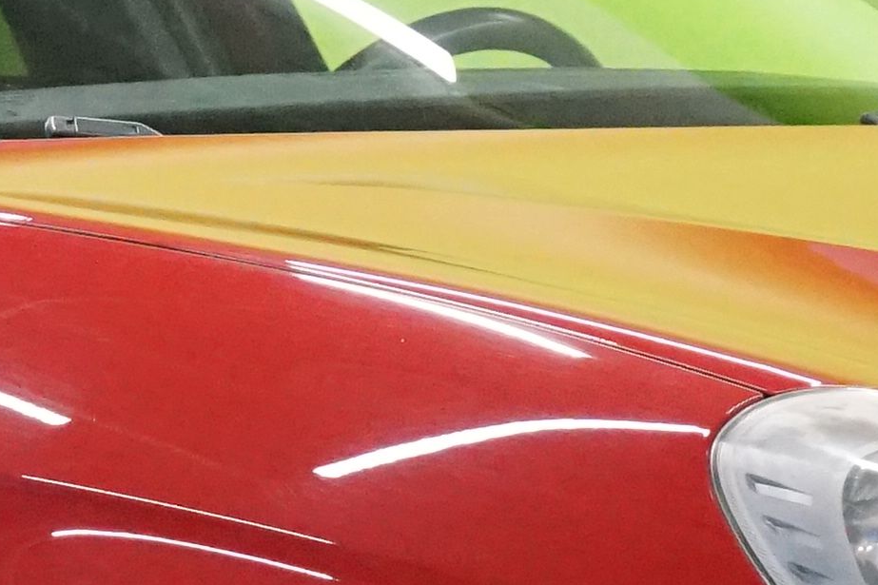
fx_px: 6974
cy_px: 510
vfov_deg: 4.8
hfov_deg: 7.2
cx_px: 258
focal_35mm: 286
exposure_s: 1/320
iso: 6400
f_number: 5.6
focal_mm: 44
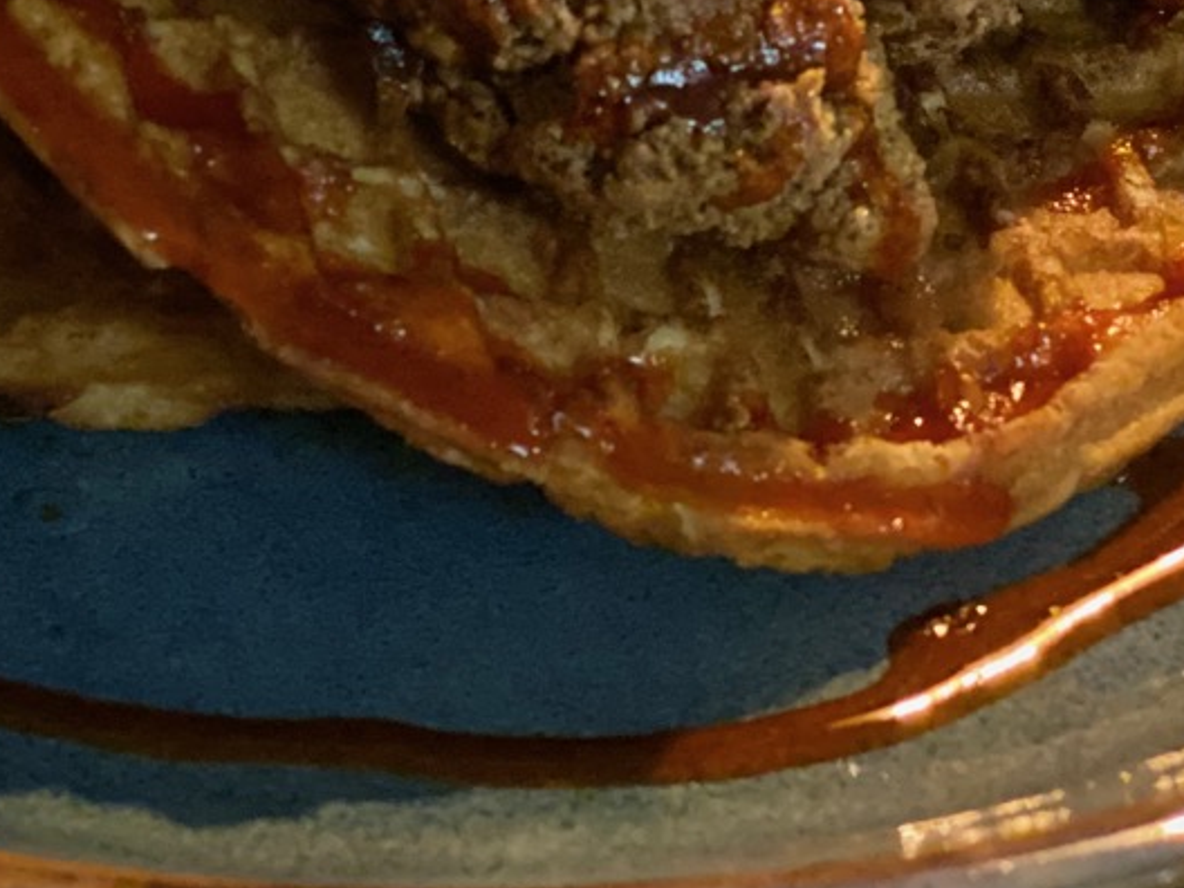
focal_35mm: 126
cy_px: -108
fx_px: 4310
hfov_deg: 15.4
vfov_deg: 11.6
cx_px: 43
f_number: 2
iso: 800
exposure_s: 1/14
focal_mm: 6
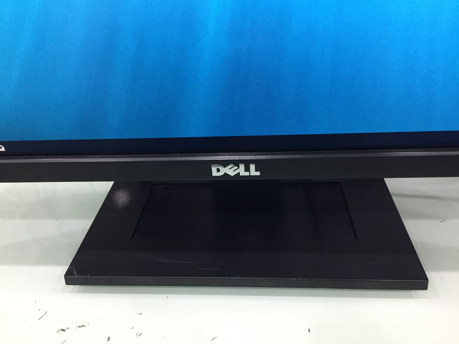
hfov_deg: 61.7
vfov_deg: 48.2
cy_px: 172
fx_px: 385
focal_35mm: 29
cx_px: 230
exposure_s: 1/33
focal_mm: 4.15
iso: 160
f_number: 2.2
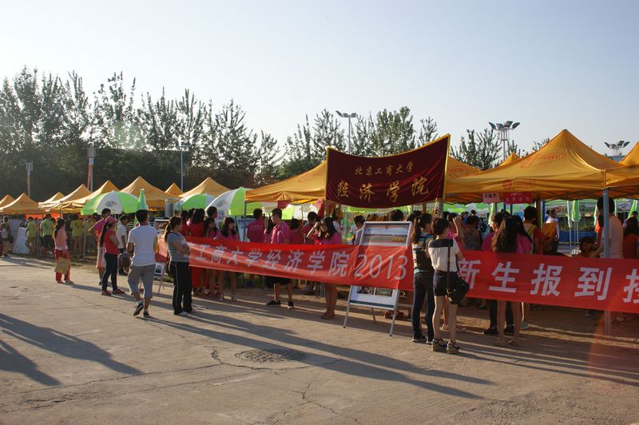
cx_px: 320
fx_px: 638
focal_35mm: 36
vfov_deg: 36.8
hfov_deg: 53.2
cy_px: 212
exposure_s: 1/125
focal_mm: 24
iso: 100
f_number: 9
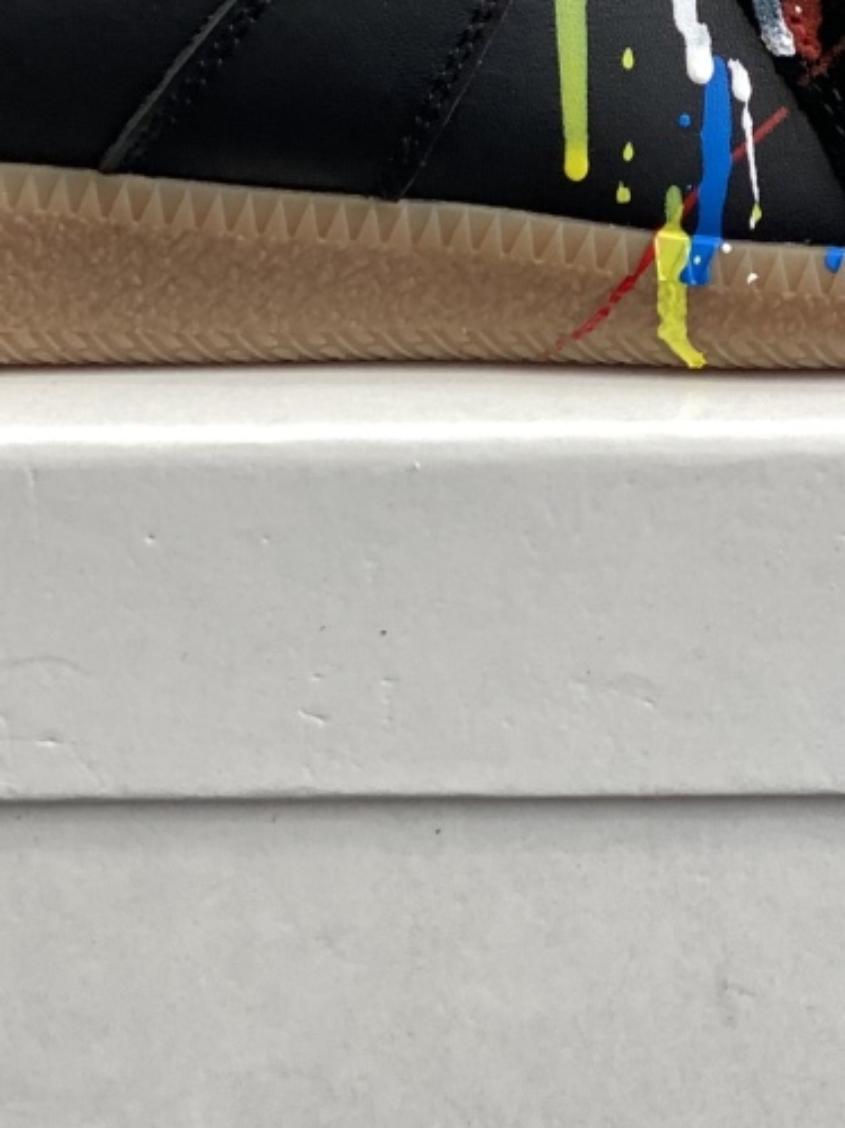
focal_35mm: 150
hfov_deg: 9.9
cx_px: 493
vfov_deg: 13.0
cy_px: -32
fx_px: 4884
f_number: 2
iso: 64
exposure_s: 1/122
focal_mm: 6
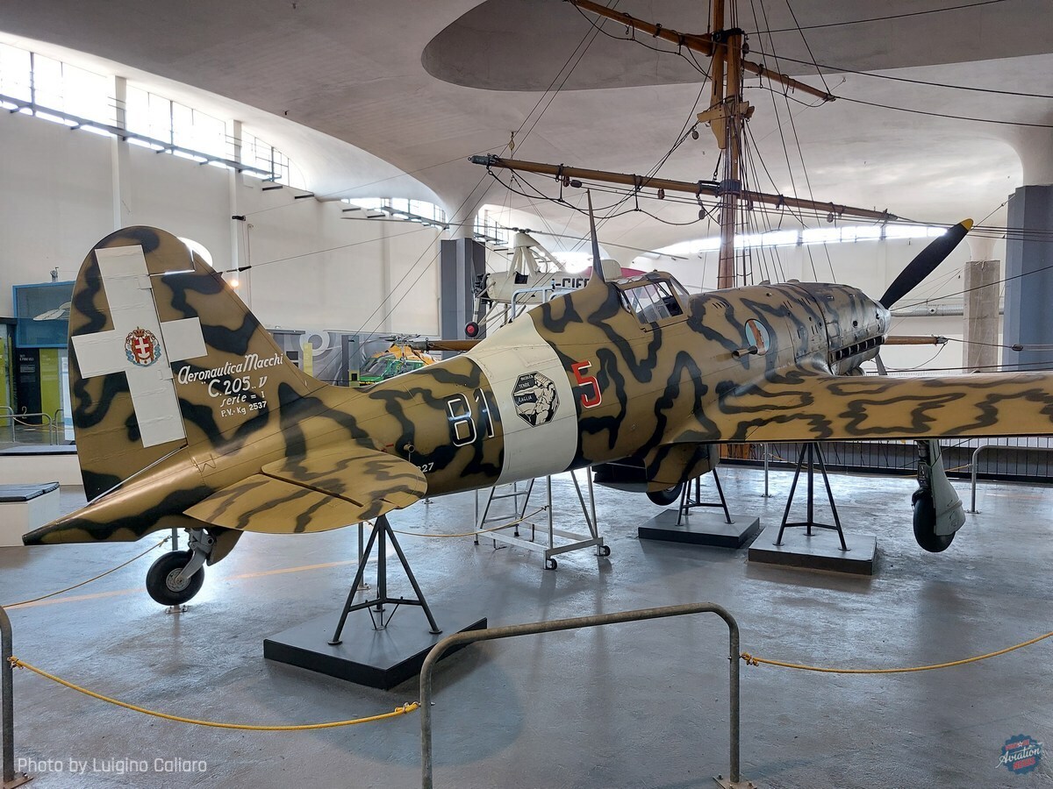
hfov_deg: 71.6
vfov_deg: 56.8
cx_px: 526
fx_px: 730
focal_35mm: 24
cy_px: 394
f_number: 1.8
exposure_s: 1/50
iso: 250
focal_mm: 5.23
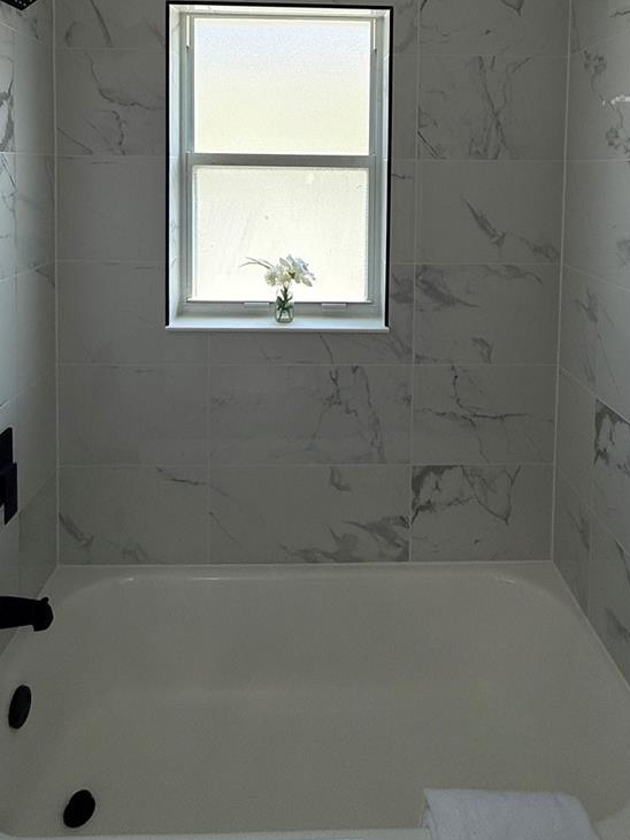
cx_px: 324
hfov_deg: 58.9
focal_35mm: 23
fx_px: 558
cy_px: 192
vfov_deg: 68.2
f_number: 2.2
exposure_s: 1/300
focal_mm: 2.22
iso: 50
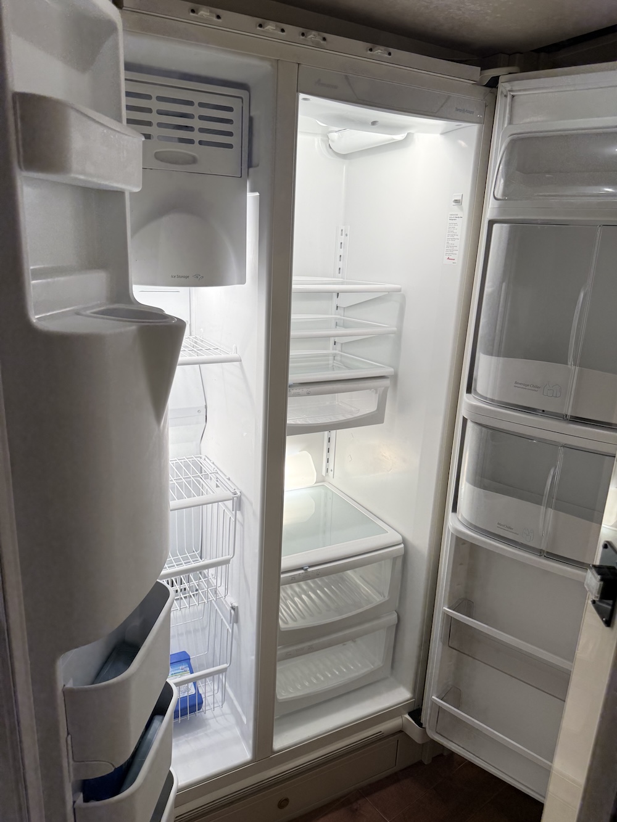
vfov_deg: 71.6
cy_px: 411
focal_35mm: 24
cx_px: 308
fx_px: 570
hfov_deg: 56.8
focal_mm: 6.76
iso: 64
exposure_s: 1/120
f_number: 1.78
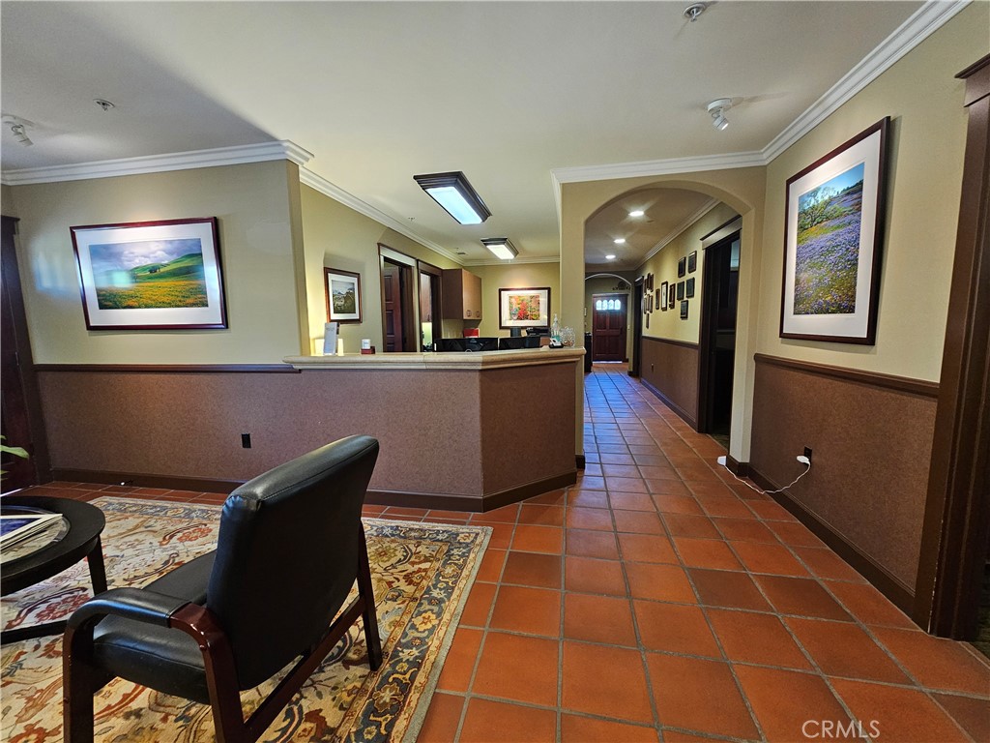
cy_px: 372
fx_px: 372
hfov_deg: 106.2
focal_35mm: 13
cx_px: 495
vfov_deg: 89.9
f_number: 2.2
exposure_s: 1/40
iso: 400
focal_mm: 2.2
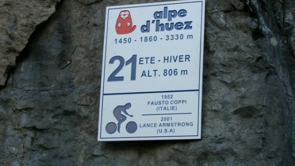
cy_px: 84
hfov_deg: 20.6
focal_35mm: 104
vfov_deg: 11.7
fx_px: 814
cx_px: 148
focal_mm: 14.5
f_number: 4.4
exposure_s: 1/180
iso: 200
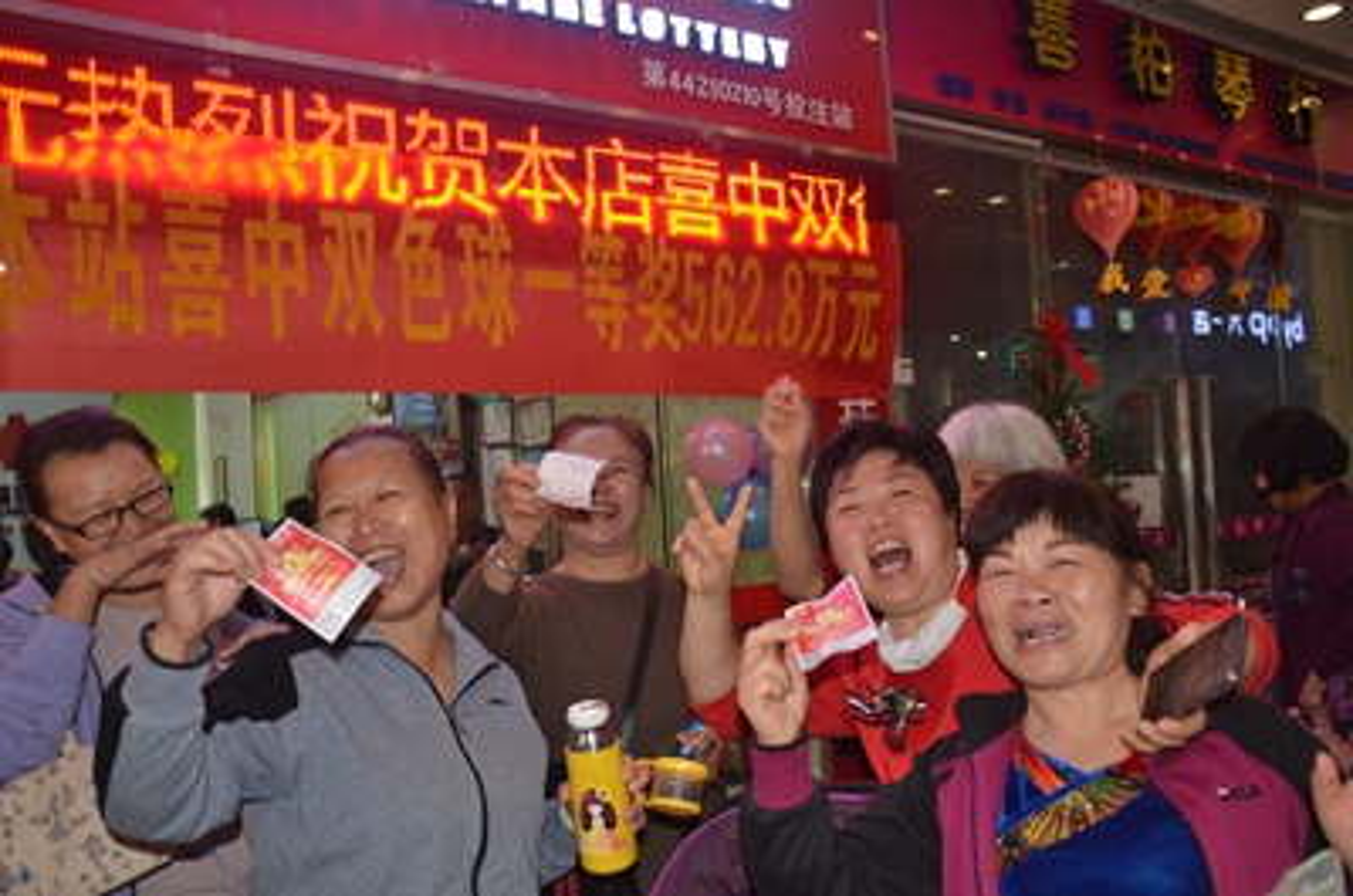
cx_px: 676
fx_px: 1238
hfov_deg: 57.3
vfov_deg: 39.8
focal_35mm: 33
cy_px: 448
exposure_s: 1/60
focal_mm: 22
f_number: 3.8
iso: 800
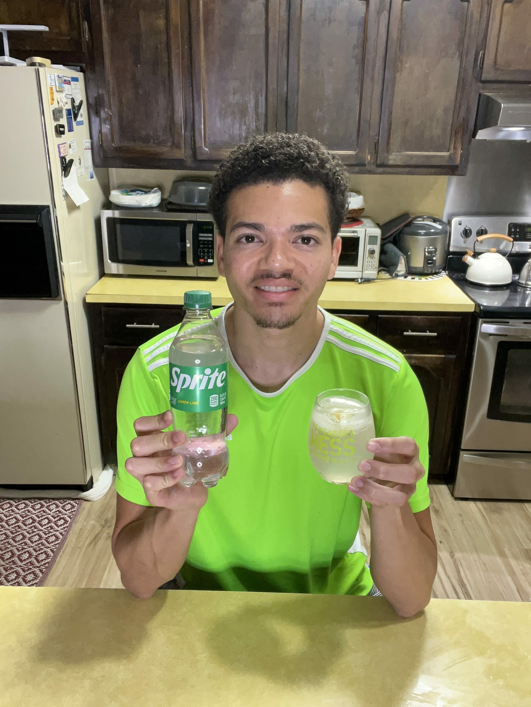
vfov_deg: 60.0
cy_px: 354
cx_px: 266
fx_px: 614
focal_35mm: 30
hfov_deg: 46.8
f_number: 2.2
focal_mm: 2.71
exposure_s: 1/60
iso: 250
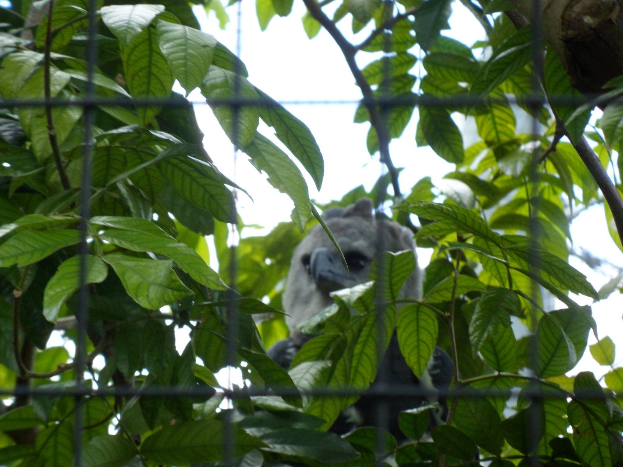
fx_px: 4859
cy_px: 234
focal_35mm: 270
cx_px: 312
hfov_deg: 7.3
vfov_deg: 5.5
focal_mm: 46.8
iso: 160
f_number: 5.9
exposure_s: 1/60
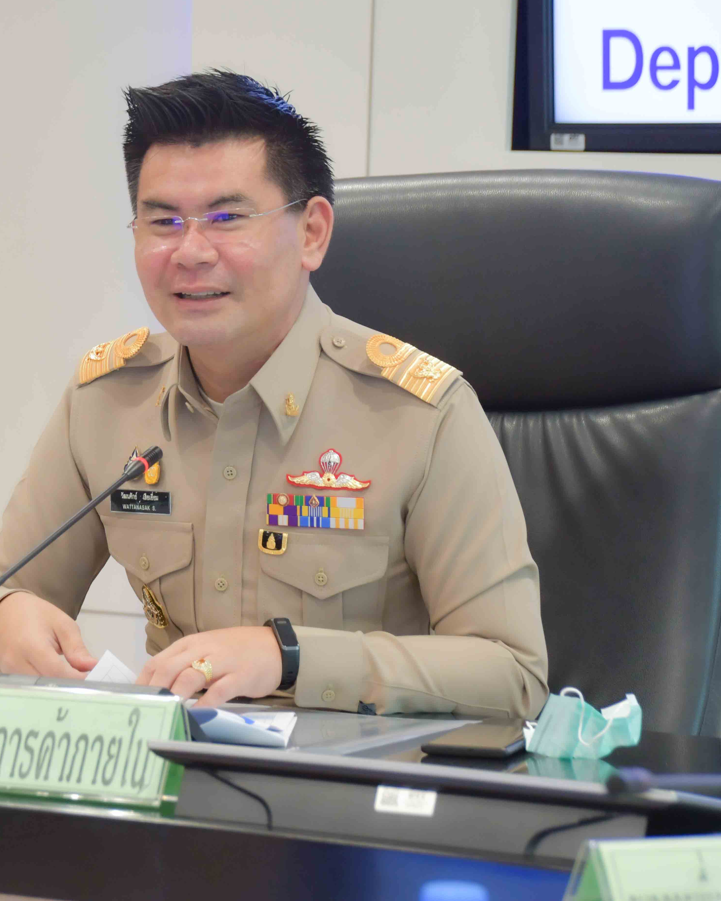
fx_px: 5094
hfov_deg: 8.1
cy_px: 450
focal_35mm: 191
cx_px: 182
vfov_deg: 10.1
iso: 1000
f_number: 5.6
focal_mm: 90
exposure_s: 1/60
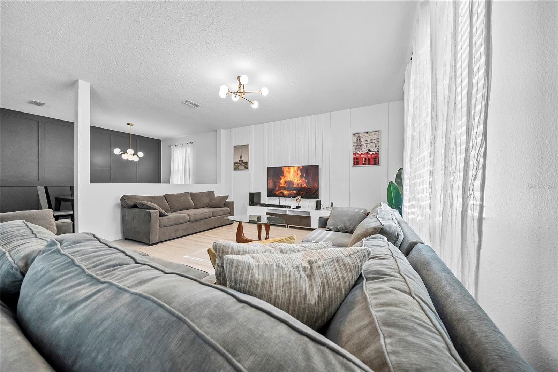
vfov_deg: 90.1
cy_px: 186
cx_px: 279
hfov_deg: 112.6
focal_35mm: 12
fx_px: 186
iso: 1250
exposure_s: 1/8
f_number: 6.3
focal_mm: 12
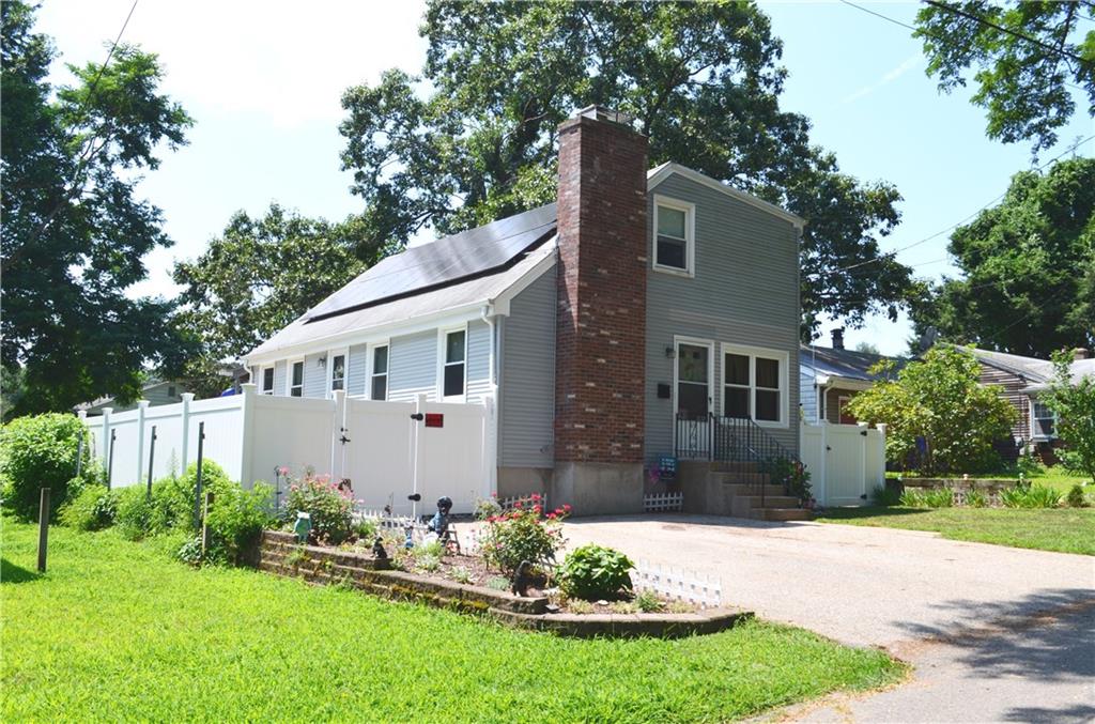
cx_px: 548
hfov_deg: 57.3
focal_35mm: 33
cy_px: 362
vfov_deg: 39.8
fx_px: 1001
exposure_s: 1/125
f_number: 11
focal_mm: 22
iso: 140
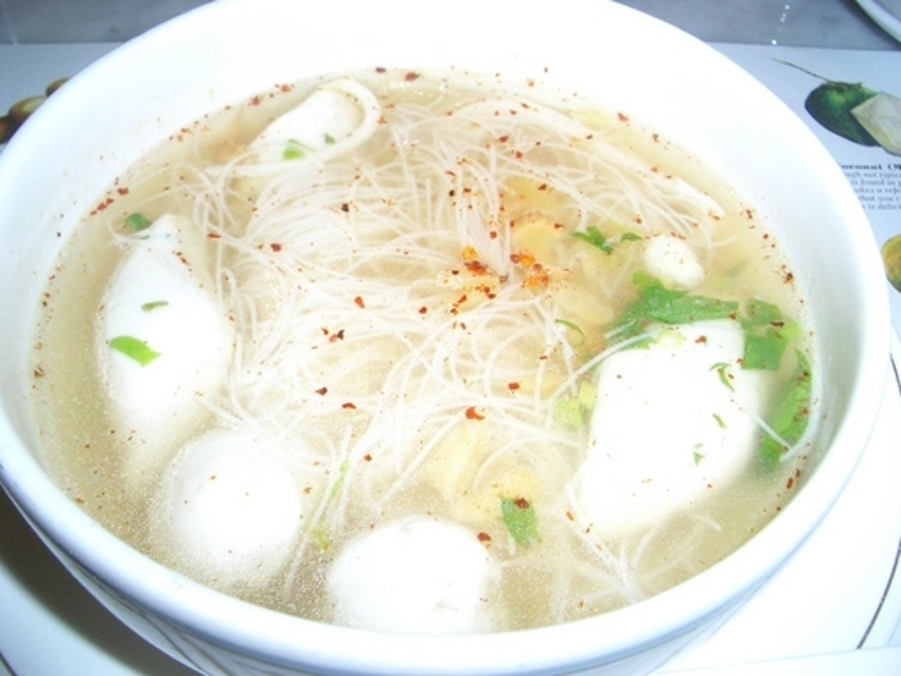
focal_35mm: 35
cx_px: 450
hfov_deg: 52.6
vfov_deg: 40.7
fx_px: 911
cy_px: 338
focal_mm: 5.8
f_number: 4.3
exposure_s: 1/60
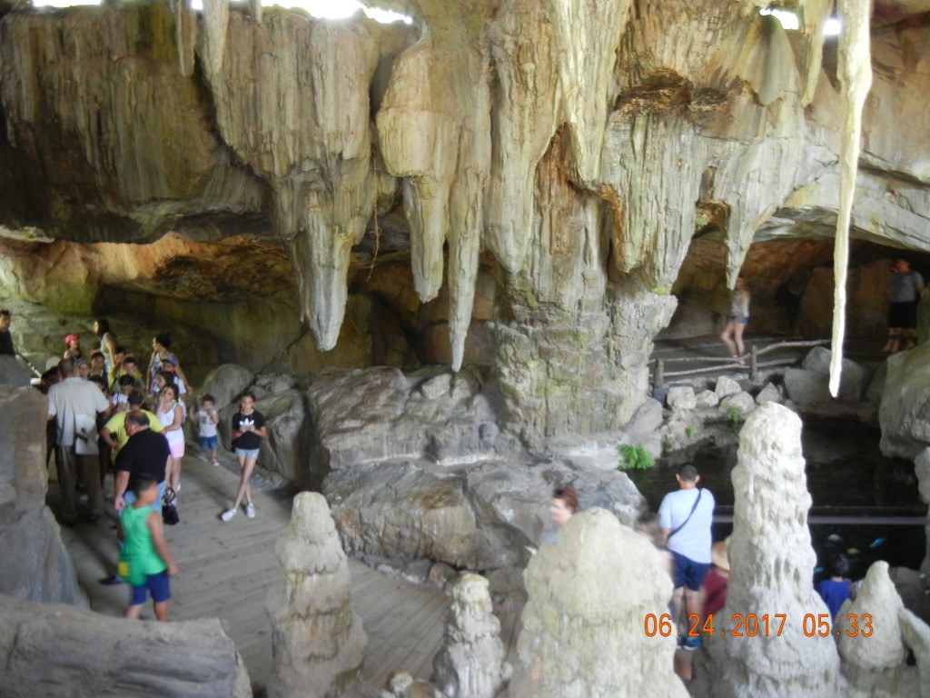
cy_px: 349
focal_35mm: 30
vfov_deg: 46.8
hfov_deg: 60.0
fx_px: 806
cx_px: 465
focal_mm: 5.4
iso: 400
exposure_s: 1/14.2
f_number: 3.5
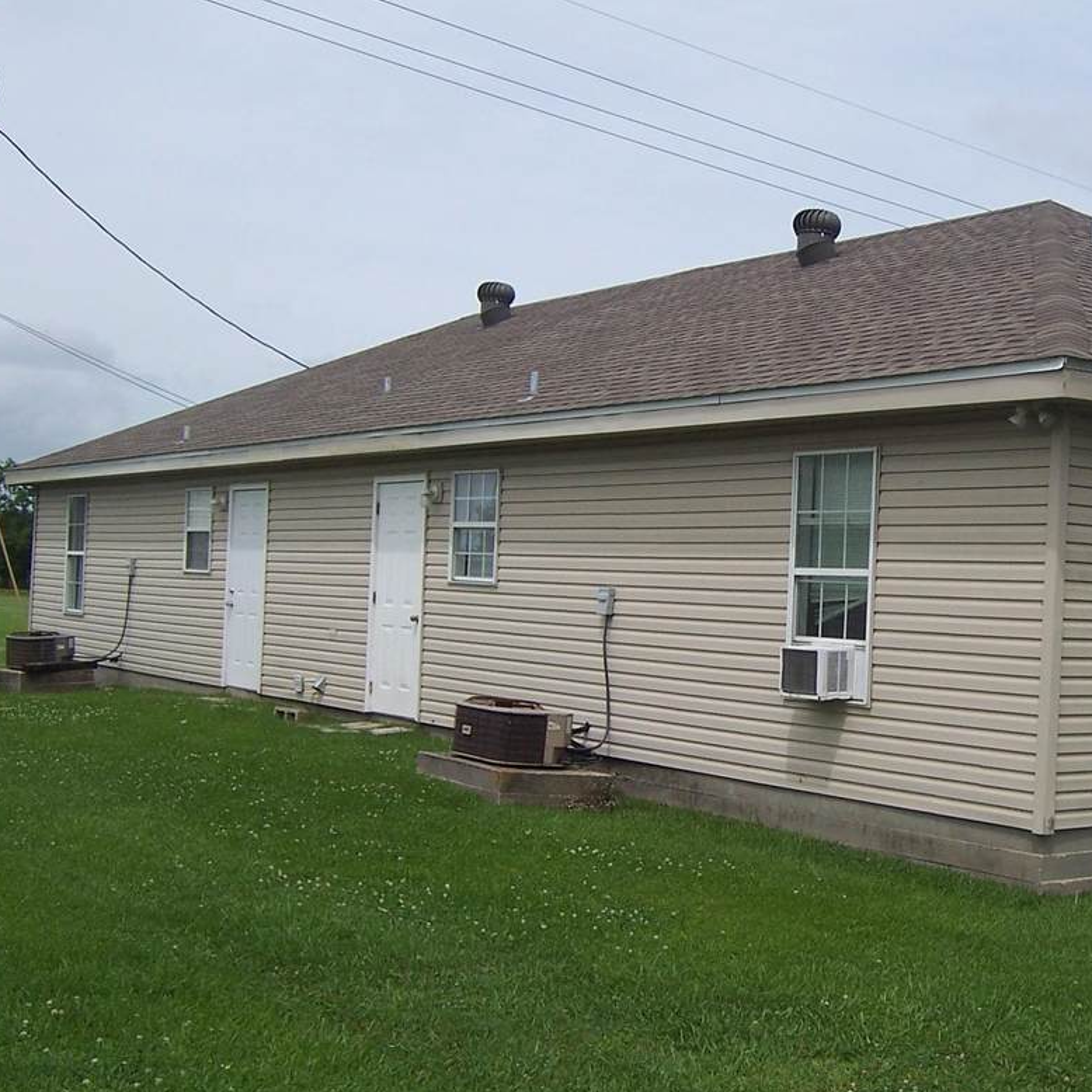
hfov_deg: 34.4
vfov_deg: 35.4
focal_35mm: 48
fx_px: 1713
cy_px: 559
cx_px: 859
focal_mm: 5.5
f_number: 4
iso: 80
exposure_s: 1/1000
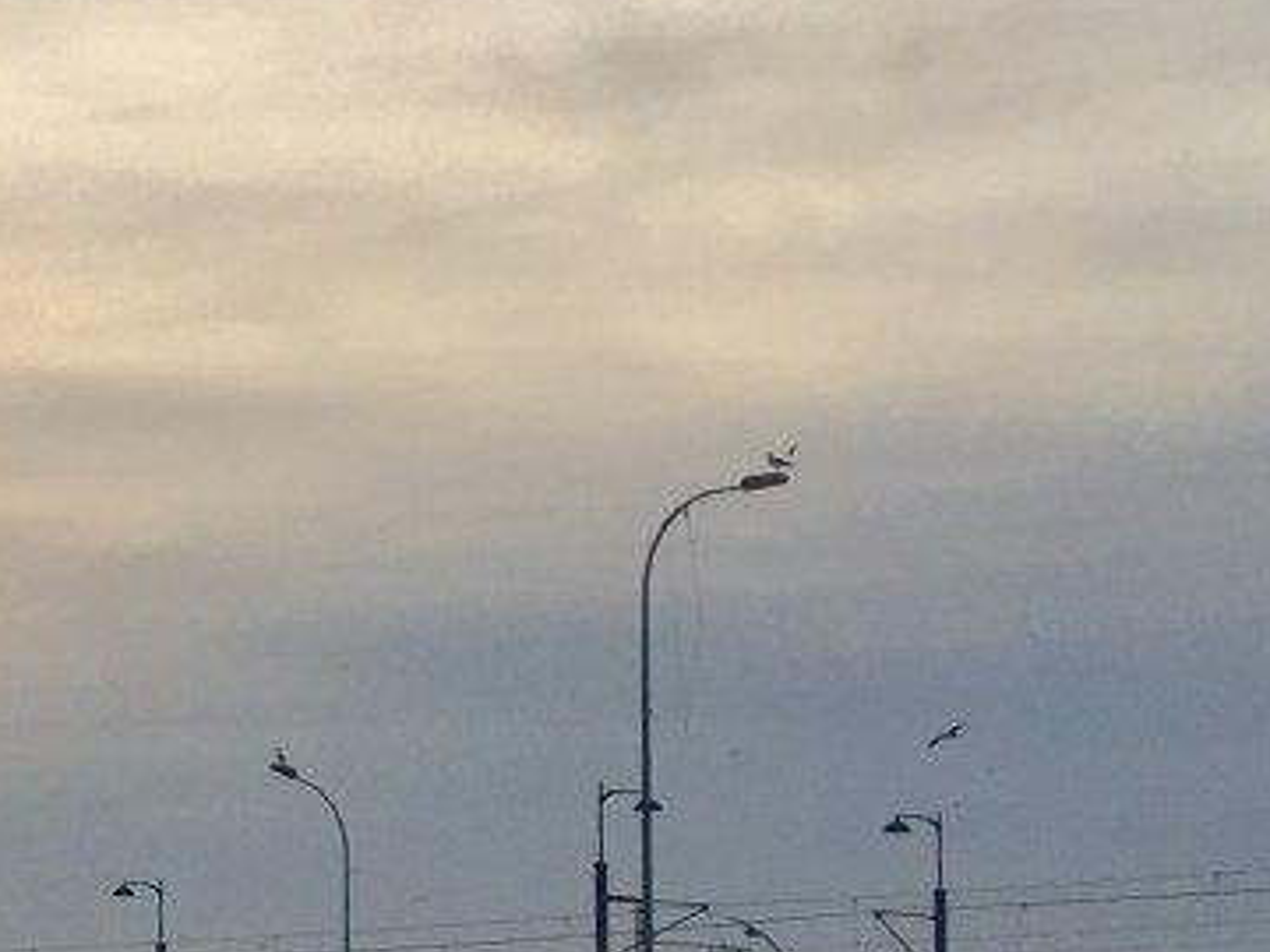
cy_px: 1075
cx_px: -1429
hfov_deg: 12.9
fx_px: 4733
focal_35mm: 129
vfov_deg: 11.3
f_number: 2.2
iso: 32
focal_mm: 4.15
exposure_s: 1/1980
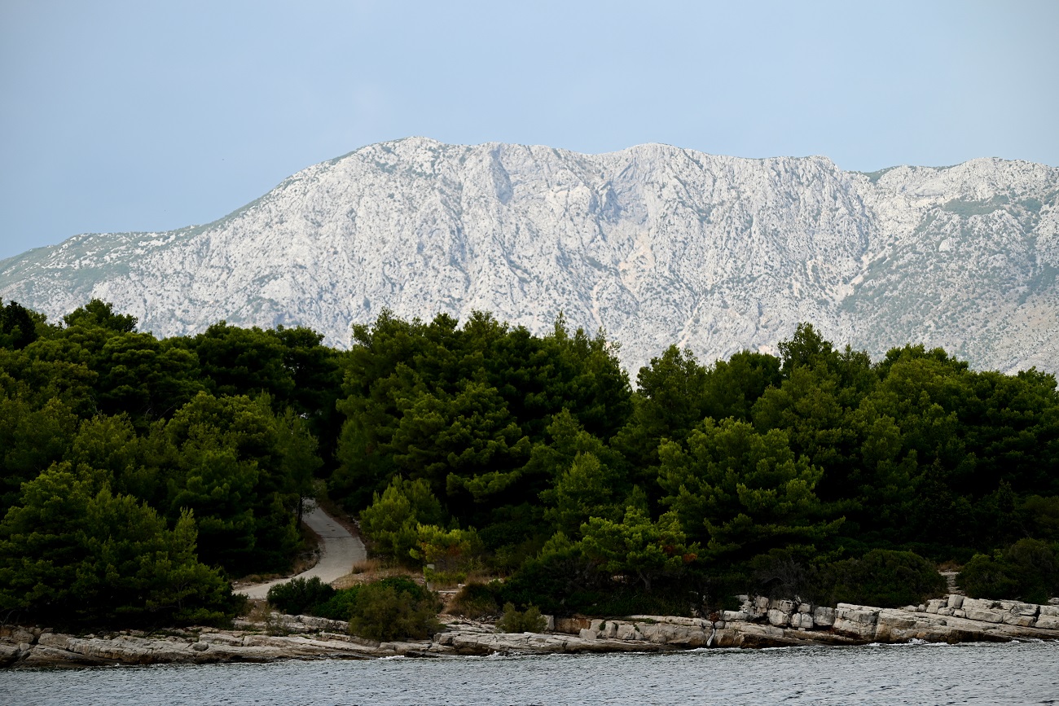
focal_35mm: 102
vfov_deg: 13.4
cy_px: 353
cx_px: 530
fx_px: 3001
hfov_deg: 20.0
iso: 140
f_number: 5.6
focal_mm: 102
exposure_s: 1/500
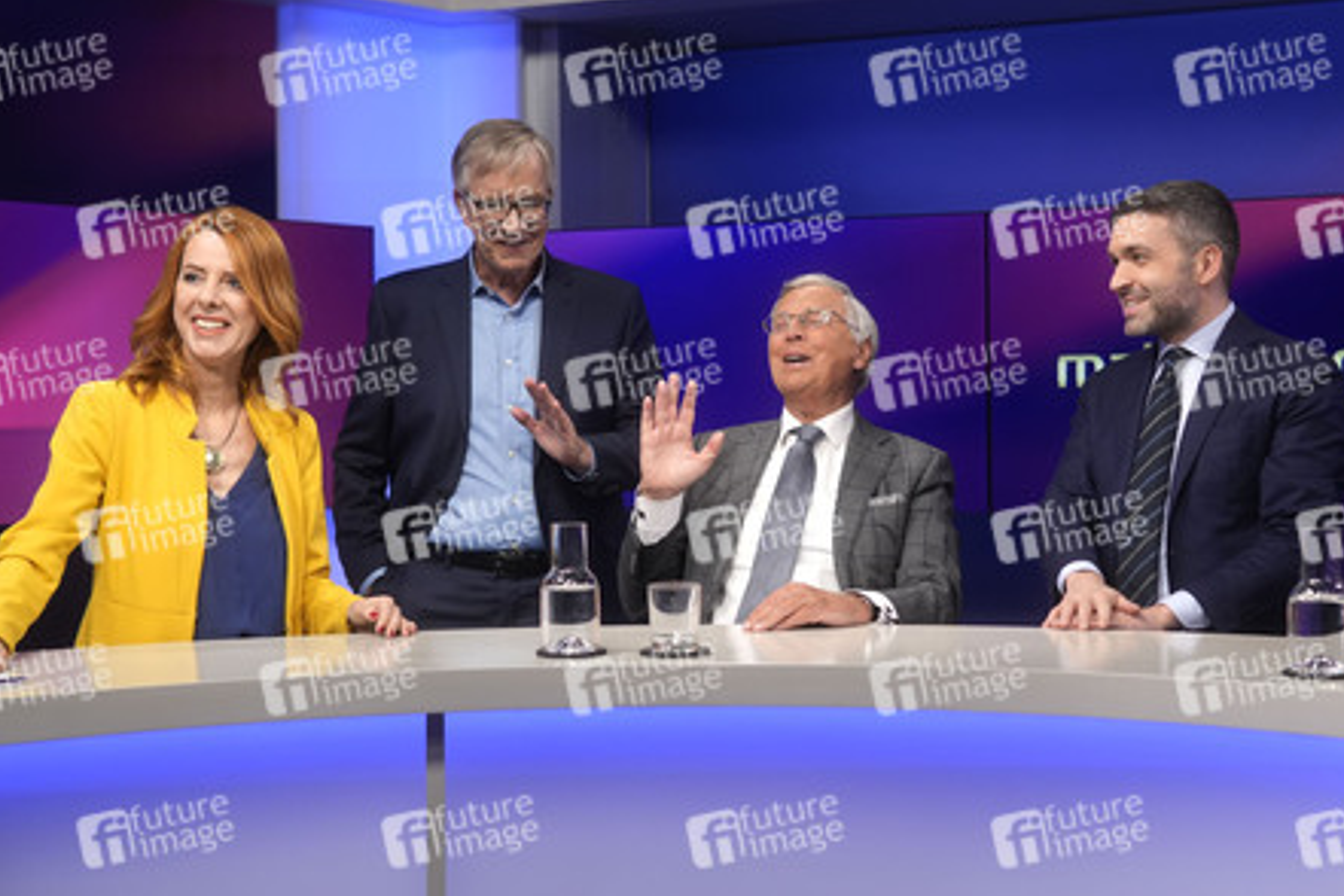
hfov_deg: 42.7
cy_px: 451
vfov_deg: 29.2
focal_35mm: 46
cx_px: 684
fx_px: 1717
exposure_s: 1/250
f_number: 2.2
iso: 640
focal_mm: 30
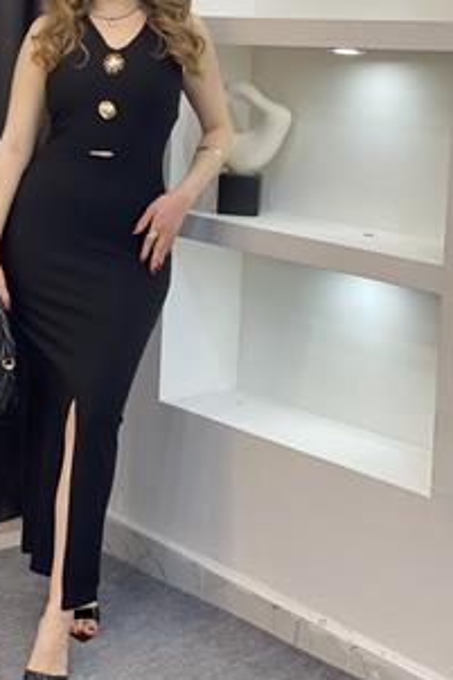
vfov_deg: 27.3
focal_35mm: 74
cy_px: 267
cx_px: 171
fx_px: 1398
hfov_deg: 18.4
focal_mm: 6
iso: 100
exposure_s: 1/100
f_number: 2
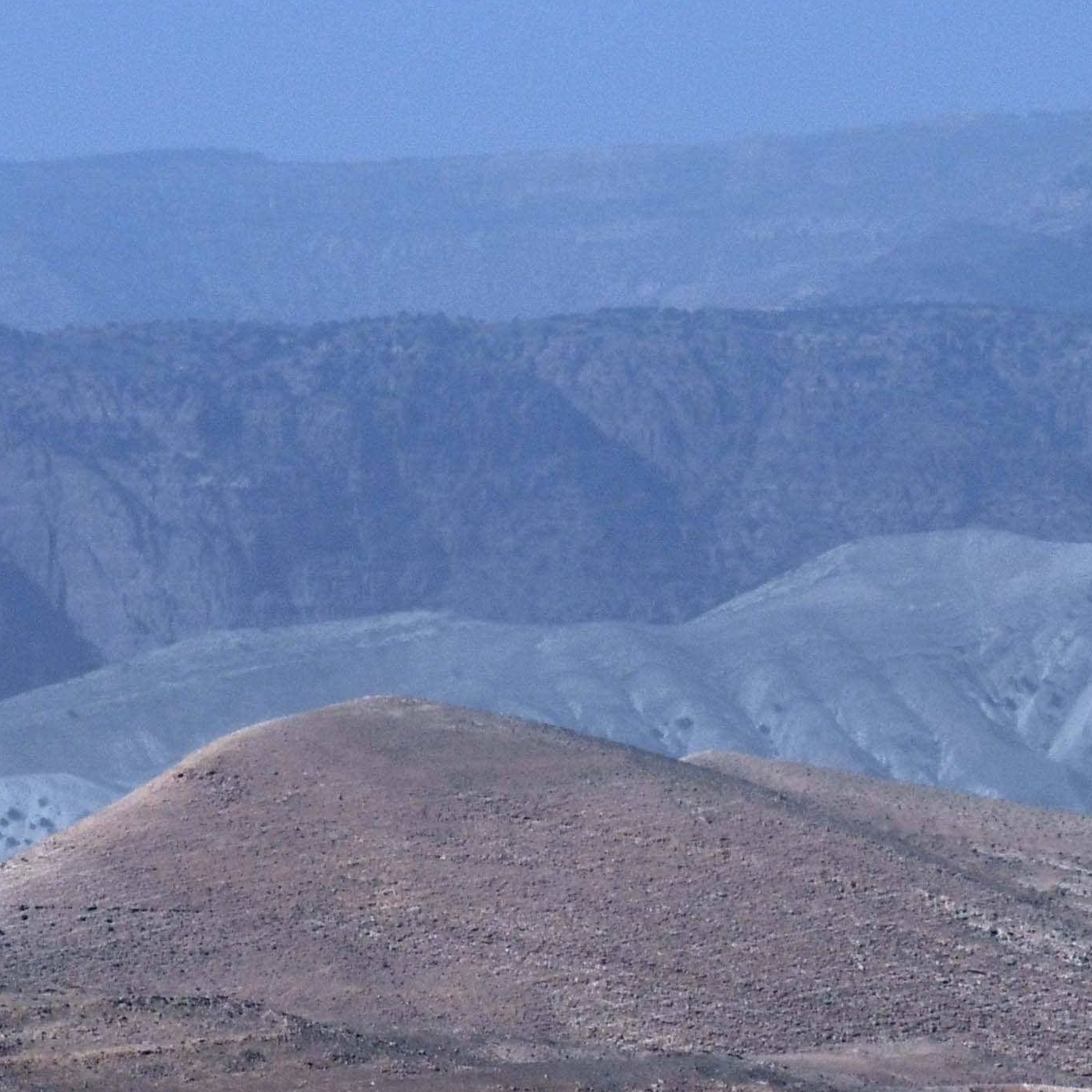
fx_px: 15561
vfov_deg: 4.0
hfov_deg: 4.0
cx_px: 384
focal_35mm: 436
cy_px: 1109
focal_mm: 85
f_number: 18
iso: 250
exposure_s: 1/400
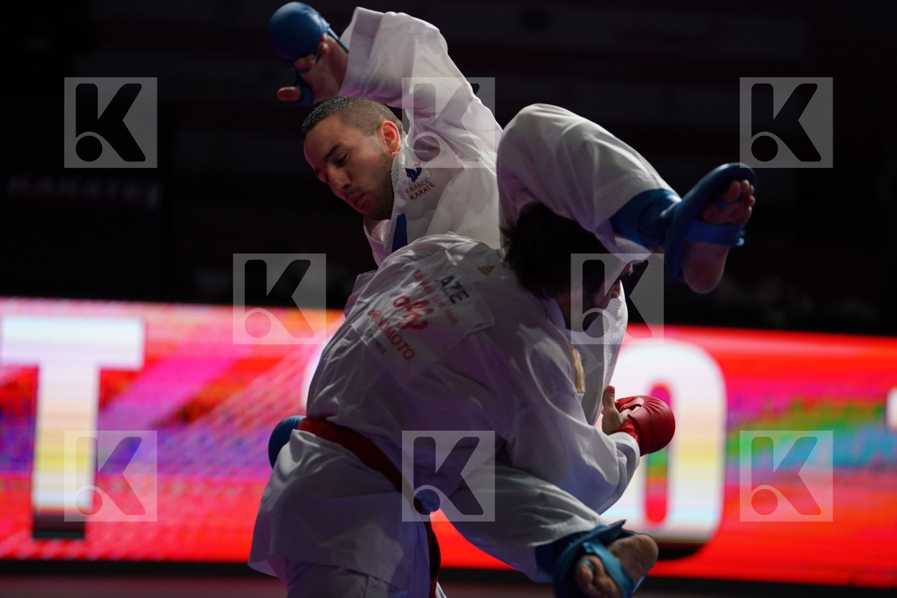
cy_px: 299
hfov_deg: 10.9
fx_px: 4709
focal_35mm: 189
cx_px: 448
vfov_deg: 7.3
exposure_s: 1/1000
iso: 2000
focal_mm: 189
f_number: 2.8
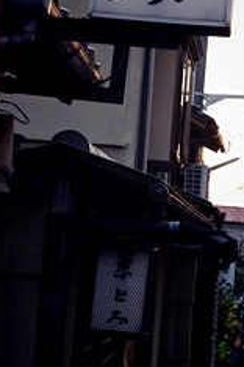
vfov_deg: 17.8
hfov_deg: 11.9
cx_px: 176
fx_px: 1173
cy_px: 120
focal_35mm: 115
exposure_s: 1/80
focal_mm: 40
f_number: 7.1
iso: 800
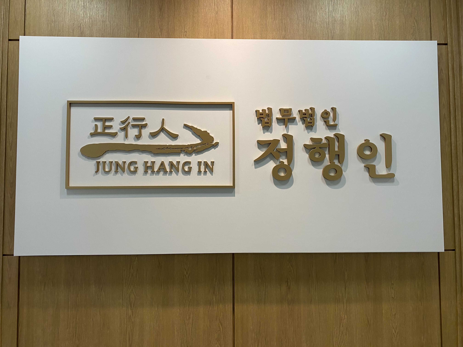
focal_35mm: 26
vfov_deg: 53.1
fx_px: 348
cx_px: 232
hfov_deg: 67.3
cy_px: 174
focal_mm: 4.25
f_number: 1.8
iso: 80
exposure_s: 1/60
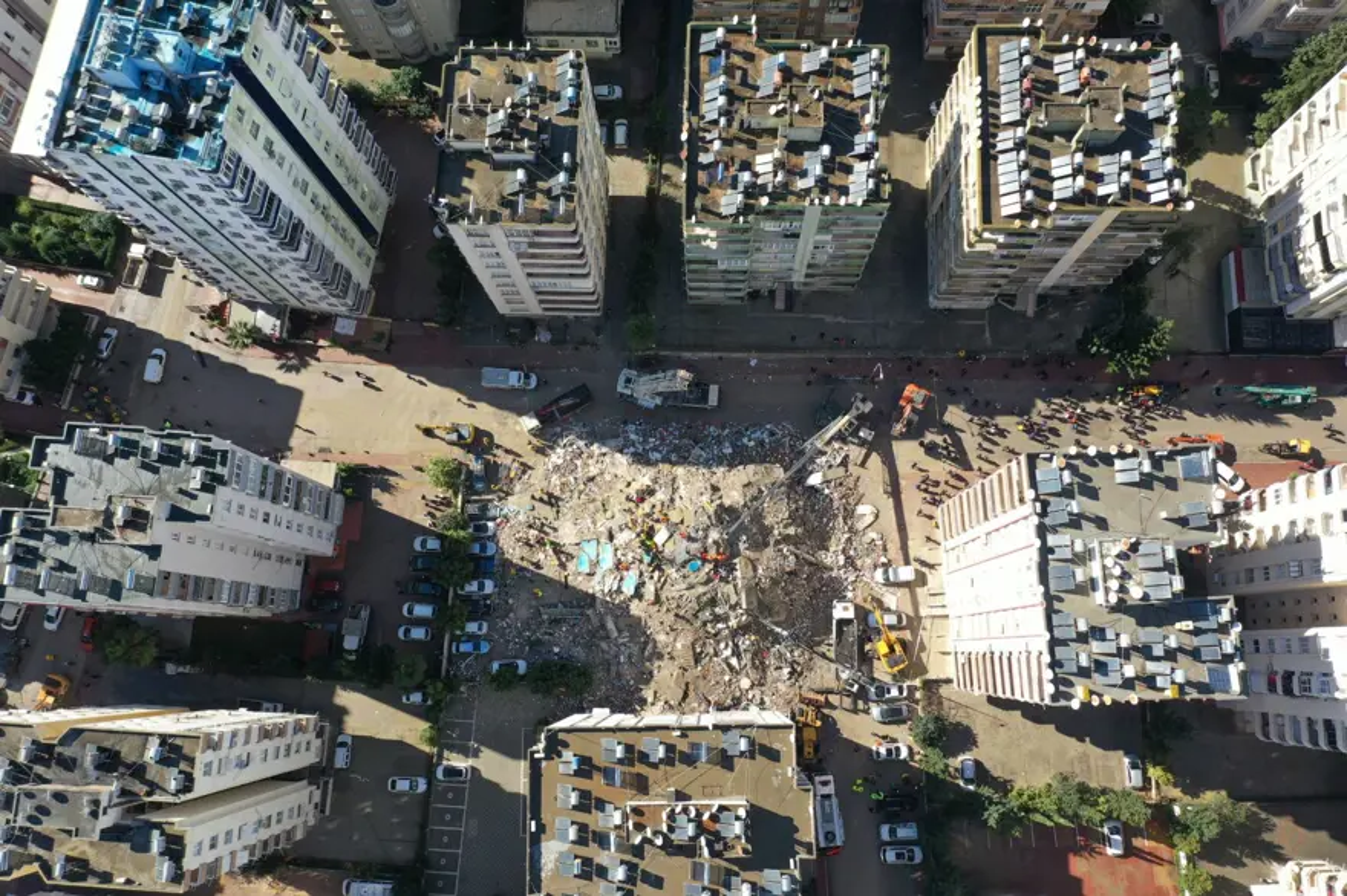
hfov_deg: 65.5
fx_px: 1047
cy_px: 448
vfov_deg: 46.4
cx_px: 674
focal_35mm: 28
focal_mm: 10.26
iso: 100
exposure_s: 1/320
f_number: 5
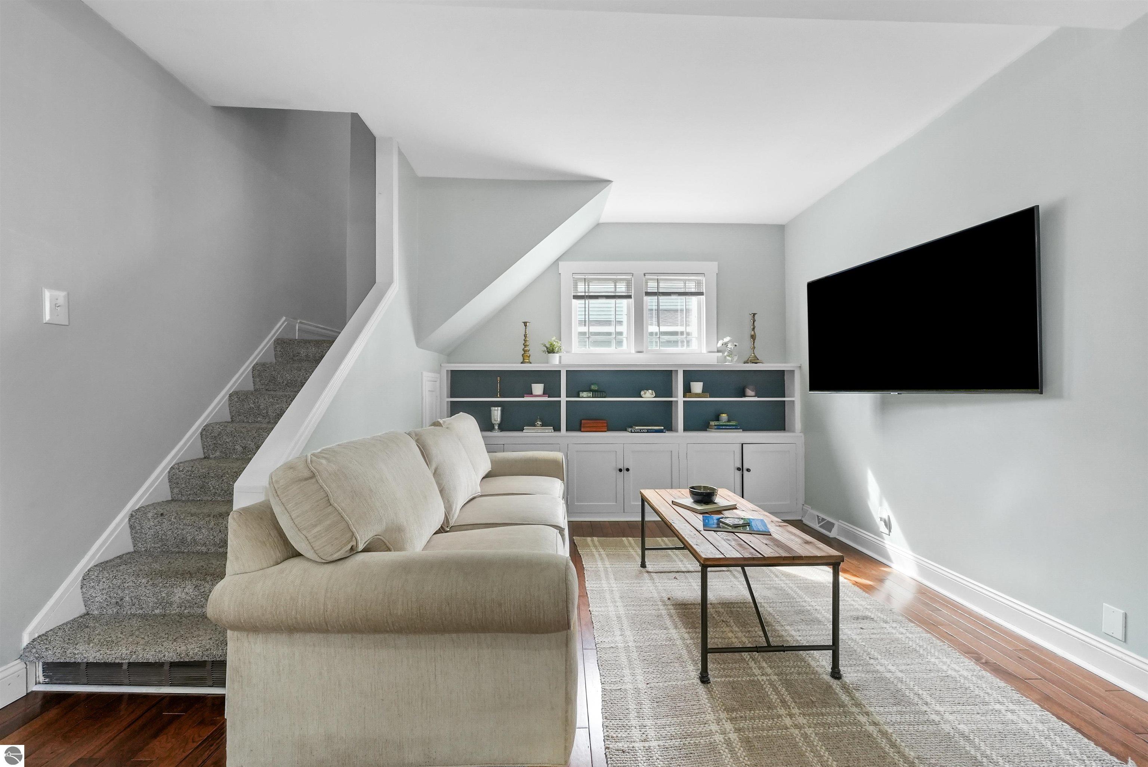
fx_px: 447
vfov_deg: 81.3
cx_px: 574
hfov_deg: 104.2
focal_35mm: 14
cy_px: 384
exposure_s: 1/25
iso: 2500
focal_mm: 14
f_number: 8
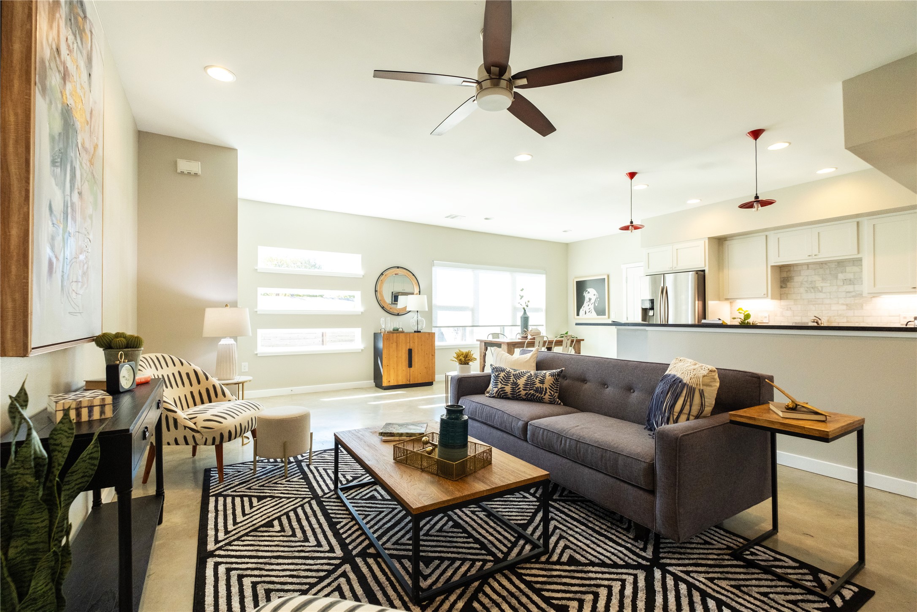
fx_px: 382
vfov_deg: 77.3
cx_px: 458
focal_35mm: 15
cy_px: 306
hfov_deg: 100.4
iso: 1000
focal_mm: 10
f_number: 4
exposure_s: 1/200
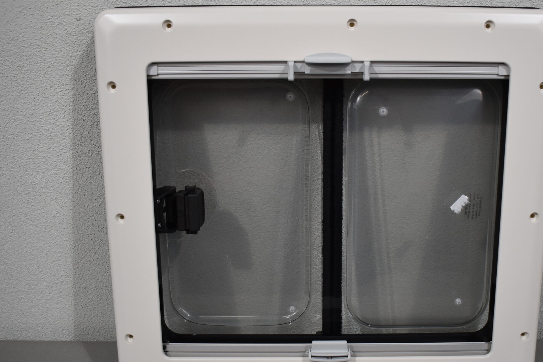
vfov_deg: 31.9
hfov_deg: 46.2
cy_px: 201
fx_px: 633
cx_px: 325
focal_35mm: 42
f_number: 3.5
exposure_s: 1/250
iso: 400
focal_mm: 20
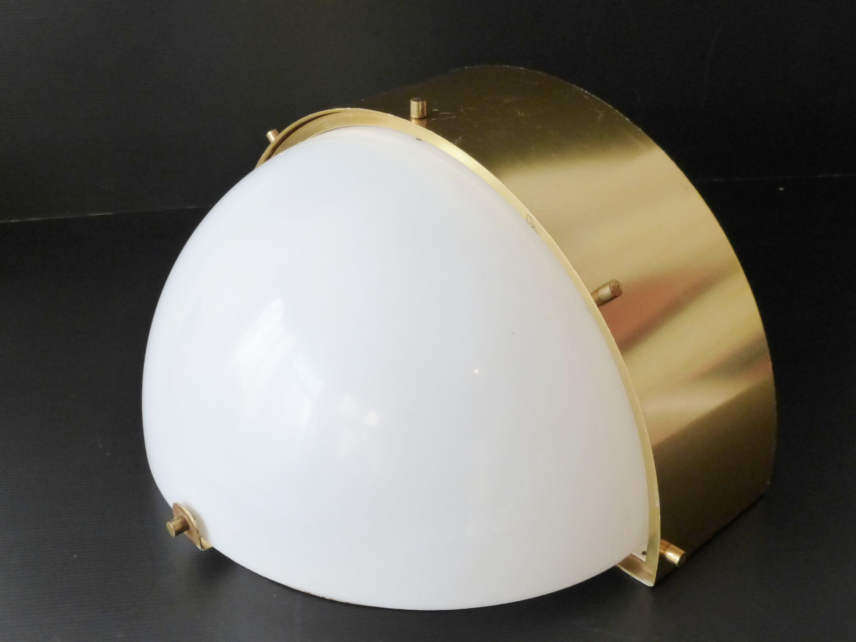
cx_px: 428
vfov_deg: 33.6
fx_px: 1063
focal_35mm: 43
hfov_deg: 43.9
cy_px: 321
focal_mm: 7.4
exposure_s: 1/60
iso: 400
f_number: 3.9
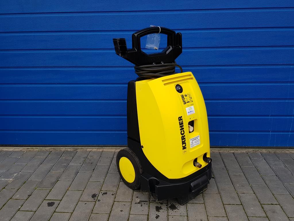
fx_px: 221
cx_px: 147
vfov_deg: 53.1
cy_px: 110
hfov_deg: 67.3
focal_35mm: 26
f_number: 1.7
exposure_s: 1/177
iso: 40
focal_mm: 4.3
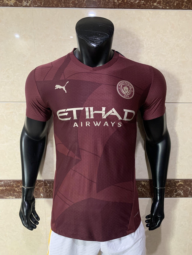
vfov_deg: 67.3
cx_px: 96
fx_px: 192
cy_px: 128
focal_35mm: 26
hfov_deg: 53.1
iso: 400
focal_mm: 4.25
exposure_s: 1/38
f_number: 1.8
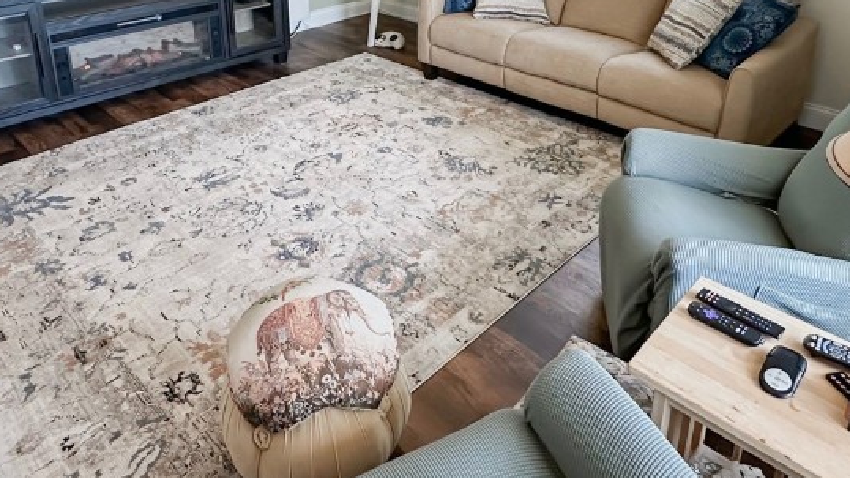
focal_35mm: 29
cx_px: 382
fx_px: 654
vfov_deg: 37.1
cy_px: 33
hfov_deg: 65.9
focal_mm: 2.22
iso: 250
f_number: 2.2
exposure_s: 1/120
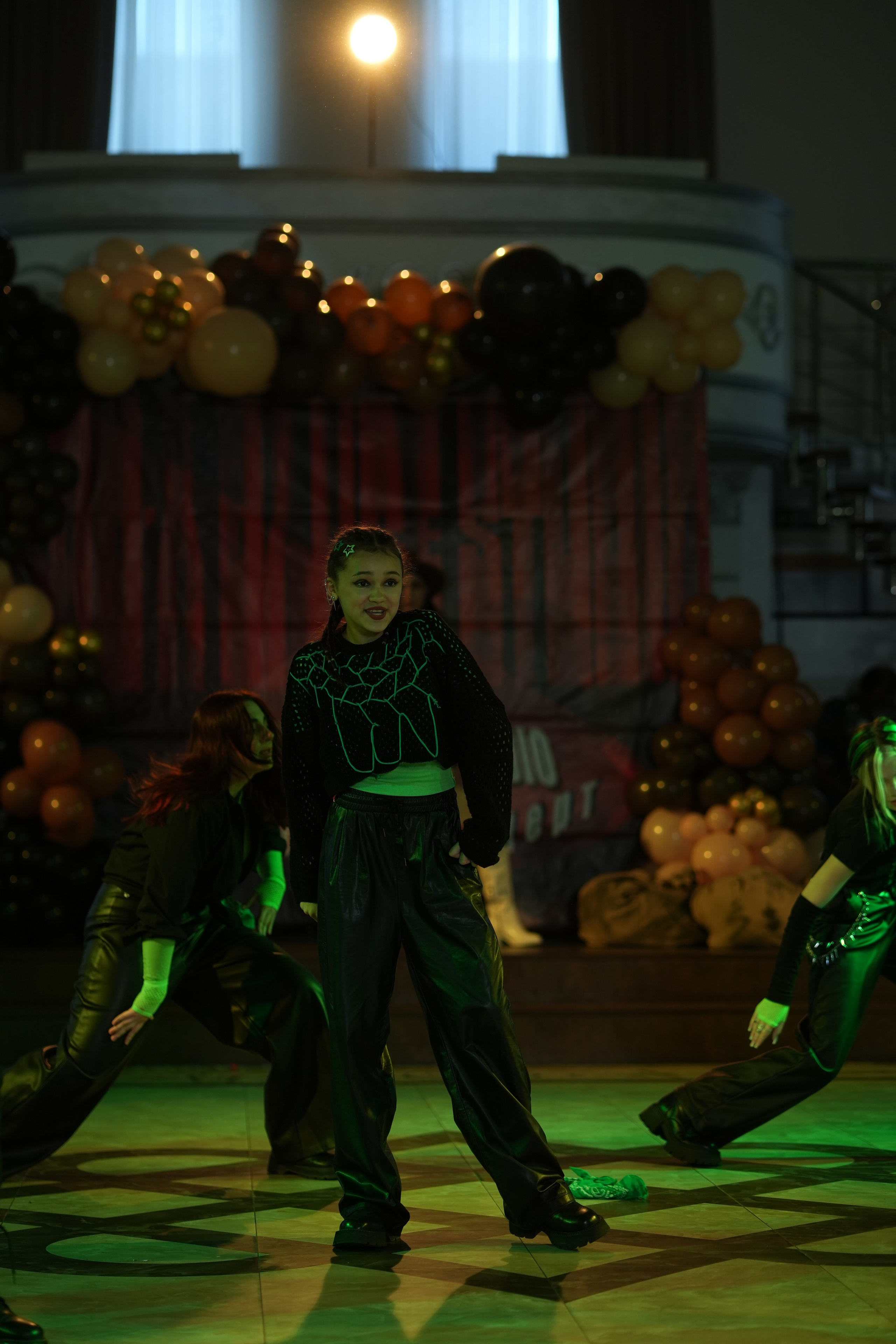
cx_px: 448
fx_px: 3173
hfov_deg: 16.1
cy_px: 672
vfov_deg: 23.9
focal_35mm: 85
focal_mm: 85
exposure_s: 1/400
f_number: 2.2
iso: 800
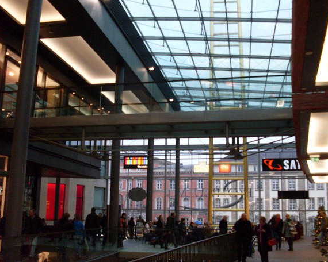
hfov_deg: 45.8
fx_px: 388
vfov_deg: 37.3
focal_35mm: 40
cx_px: 176
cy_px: 131
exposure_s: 1/60
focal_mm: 6.3
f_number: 2.8
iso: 100
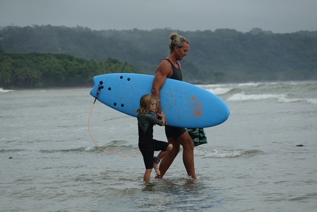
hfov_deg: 8.6
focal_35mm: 238
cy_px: 106
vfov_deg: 5.8
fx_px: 2098
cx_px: 158
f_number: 4
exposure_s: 1/640
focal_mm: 87.11
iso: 100
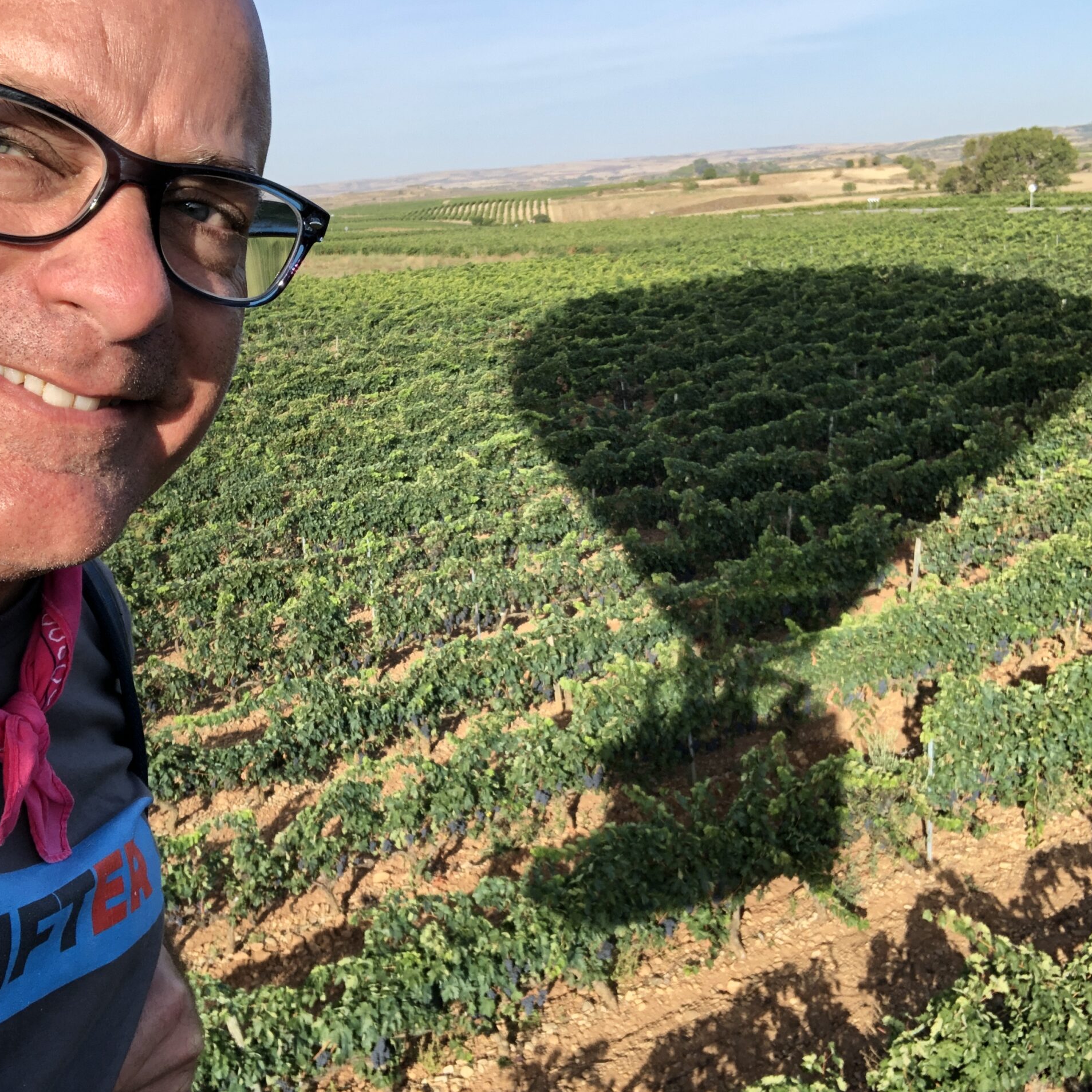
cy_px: 547
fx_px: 1356
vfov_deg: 43.9
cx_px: 444
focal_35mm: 38
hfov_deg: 43.7
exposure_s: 1/225
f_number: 2.2
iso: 20
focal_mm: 2.87
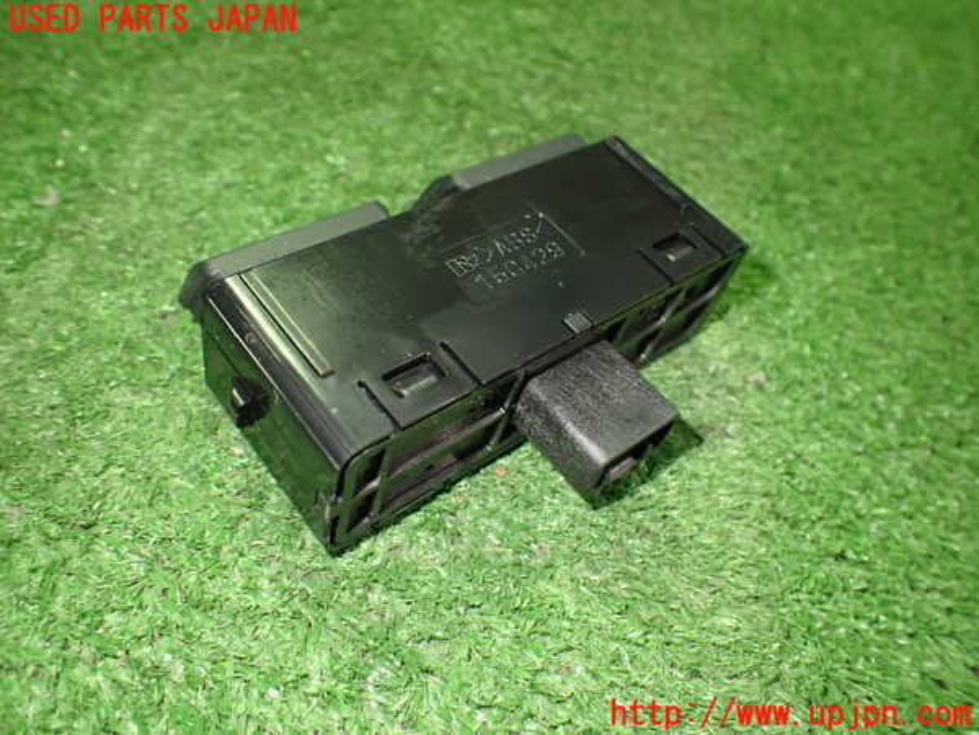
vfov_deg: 46.8
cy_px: 368
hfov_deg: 60.0
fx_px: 848
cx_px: 490
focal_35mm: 30
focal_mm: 5.4
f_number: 2.3
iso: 800
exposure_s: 1/60
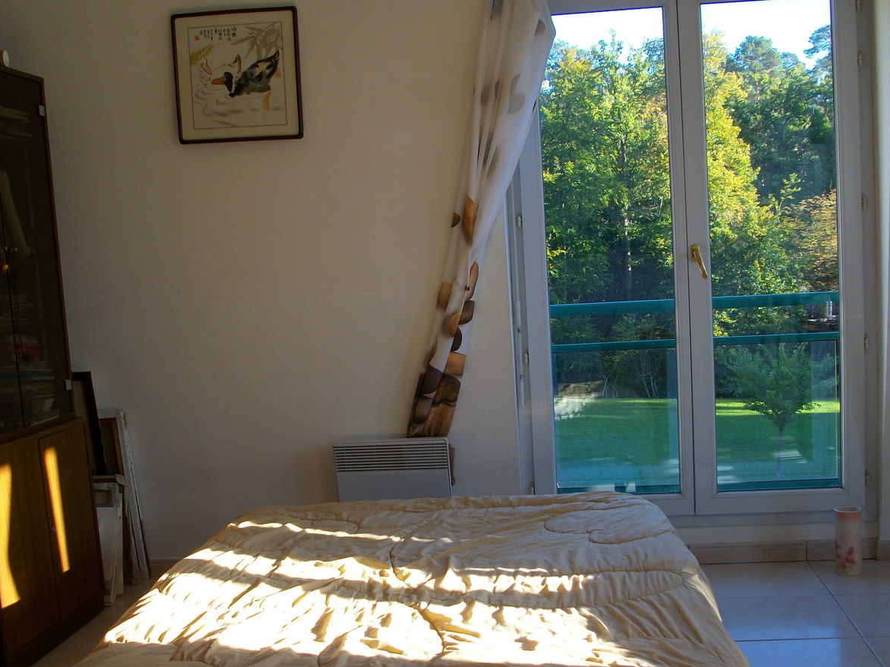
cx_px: 436
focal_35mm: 46
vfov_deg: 31.3
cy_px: 427
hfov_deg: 41.2
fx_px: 1183
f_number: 2.9
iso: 80
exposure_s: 1/114
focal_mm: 5.7
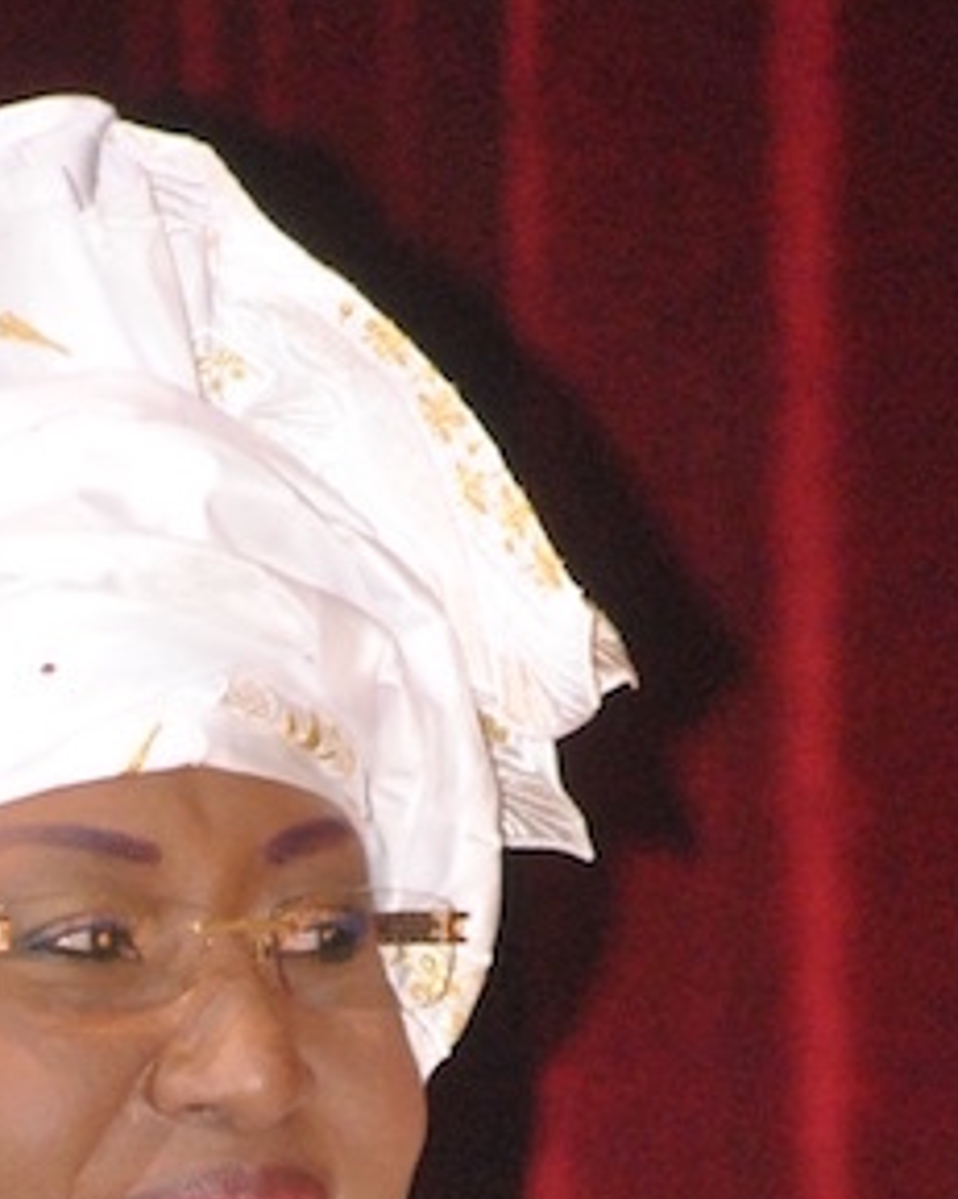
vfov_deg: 3.4
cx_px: 129
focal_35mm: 566
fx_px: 20081
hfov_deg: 2.7
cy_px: 1494
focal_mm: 145
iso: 1600
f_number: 5
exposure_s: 1/125
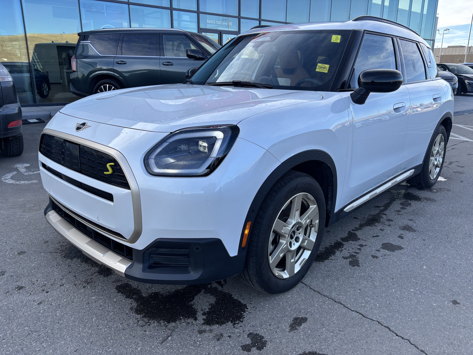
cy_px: 178
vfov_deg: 53.1
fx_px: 355
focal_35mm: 26
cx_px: 236
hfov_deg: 67.3
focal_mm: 5.96
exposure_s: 1/805
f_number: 1.6
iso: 50
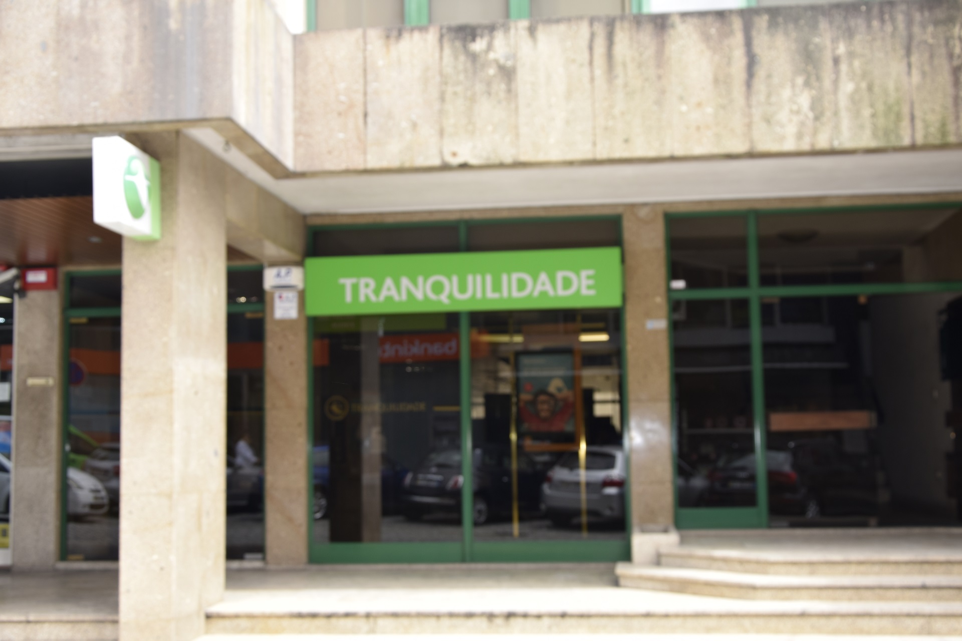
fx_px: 1283
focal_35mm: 48
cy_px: 320
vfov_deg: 28.1
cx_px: 481
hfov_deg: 41.1
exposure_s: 1/125
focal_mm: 32
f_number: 5.6
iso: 180
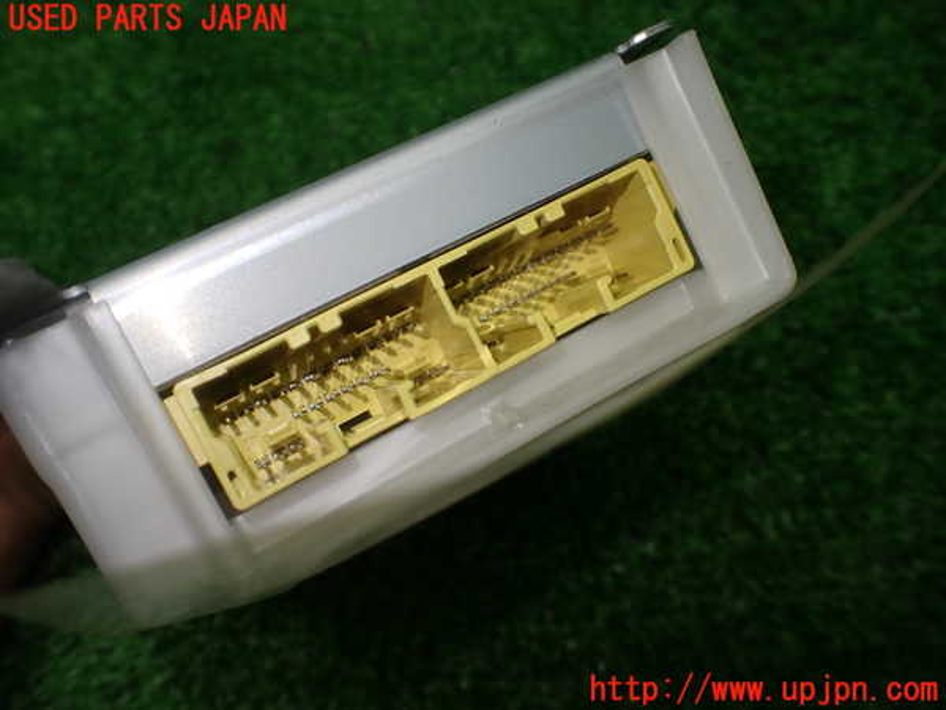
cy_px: 355
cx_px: 473
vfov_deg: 46.8
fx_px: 820
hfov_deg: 60.0
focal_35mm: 30
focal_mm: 5.4
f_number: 2.3
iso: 100
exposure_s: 1/125
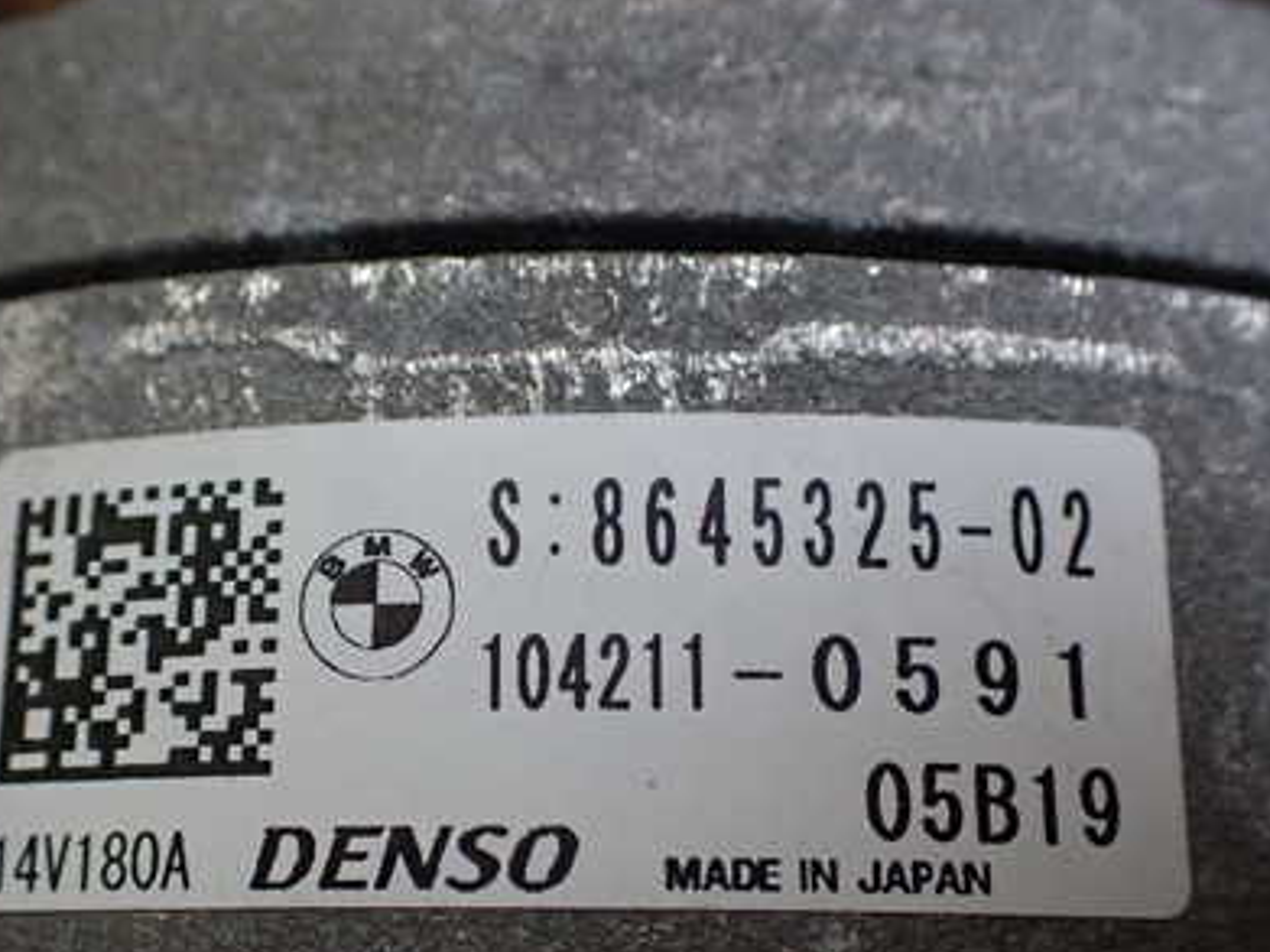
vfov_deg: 31.3
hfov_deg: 41.1
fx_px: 1687
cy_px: 637
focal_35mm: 46
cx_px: 510
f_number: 2.3
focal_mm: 5.4
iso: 800
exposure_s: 1/80
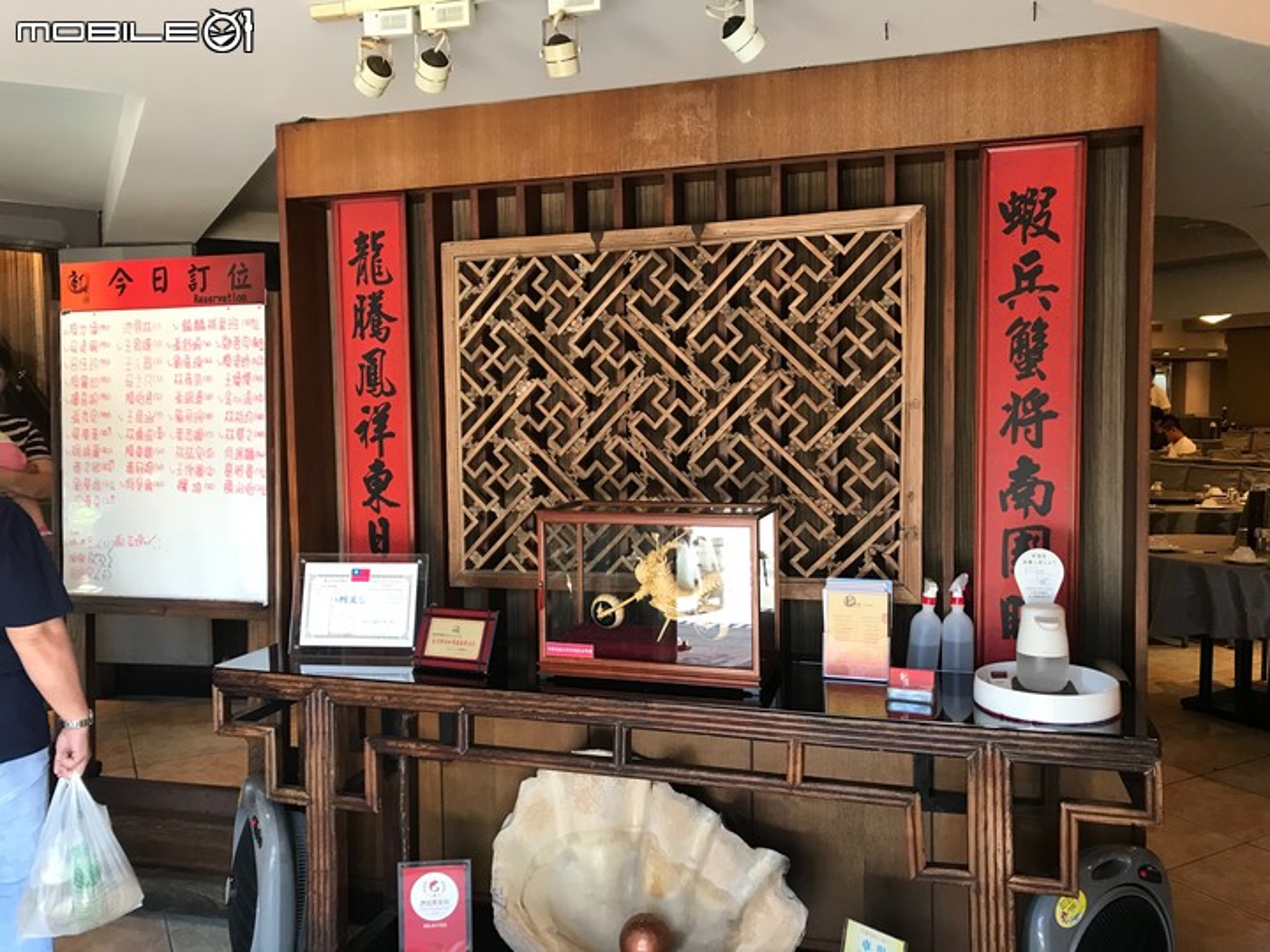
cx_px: 635
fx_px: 1027
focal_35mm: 28
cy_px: 476
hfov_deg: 63.4
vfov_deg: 49.7
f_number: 1.8
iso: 40
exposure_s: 1/30
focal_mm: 3.99
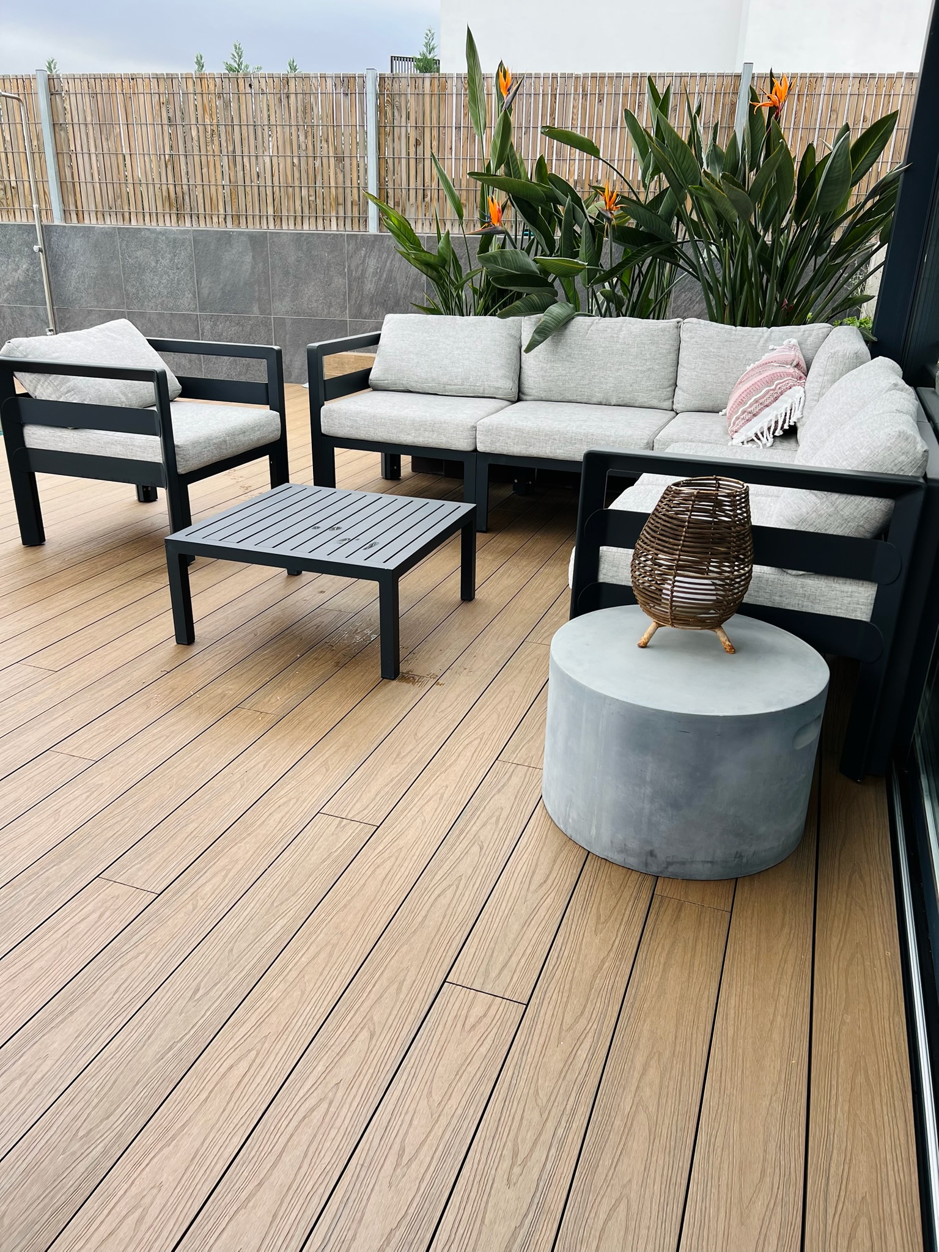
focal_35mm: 26
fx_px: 940
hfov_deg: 53.1
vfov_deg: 67.3
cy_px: 626
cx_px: 470
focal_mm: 5.7
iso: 50
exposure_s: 1/414
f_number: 1.5
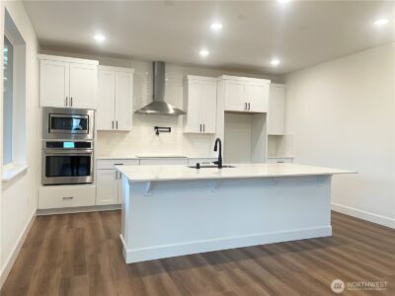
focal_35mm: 26
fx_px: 297
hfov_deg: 67.3
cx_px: 198
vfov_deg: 53.1
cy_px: 148
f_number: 1.6
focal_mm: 4.2
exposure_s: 1/120
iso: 100
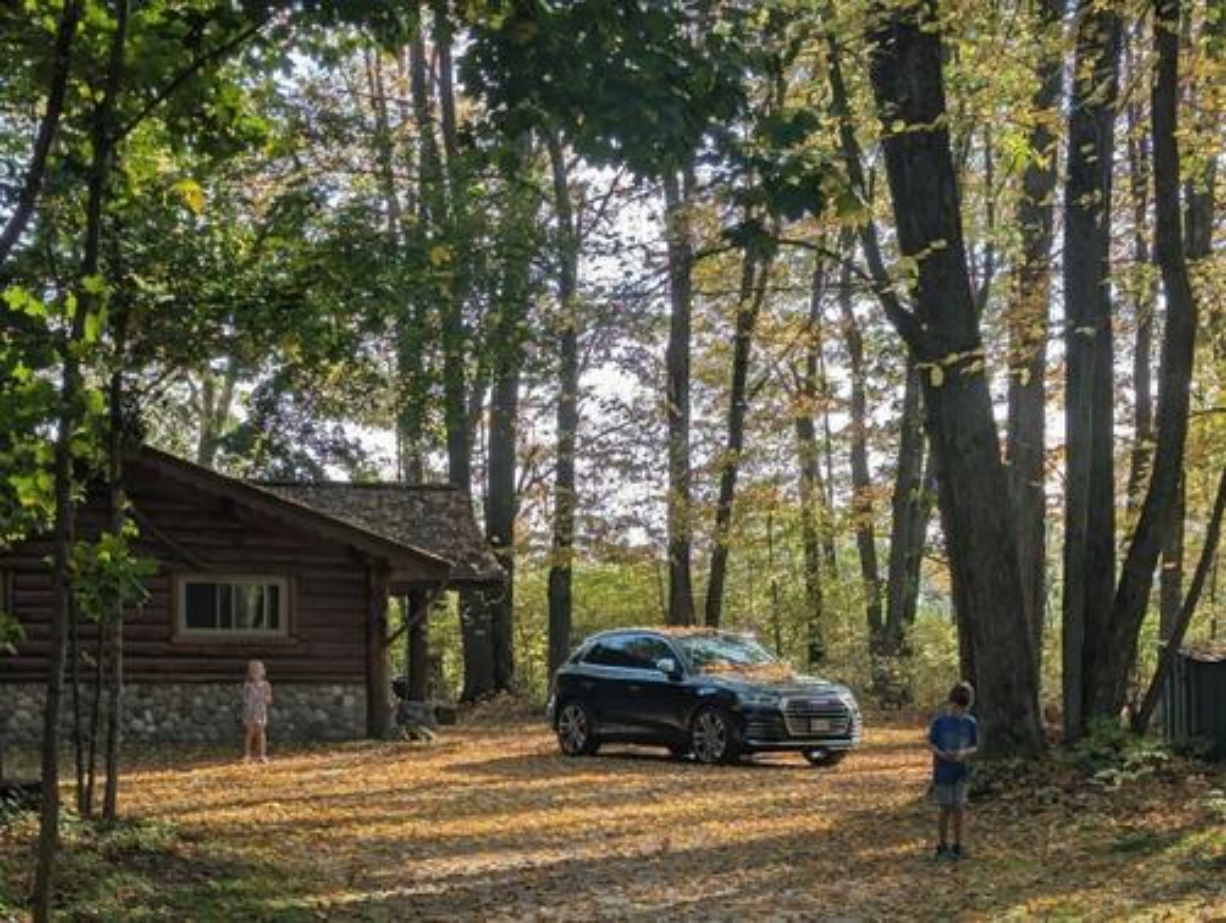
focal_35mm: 48
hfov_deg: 39.6
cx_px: 613
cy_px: 462
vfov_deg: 30.3
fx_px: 1702
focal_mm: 6.81
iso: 41
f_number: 1.85
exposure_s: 1/759
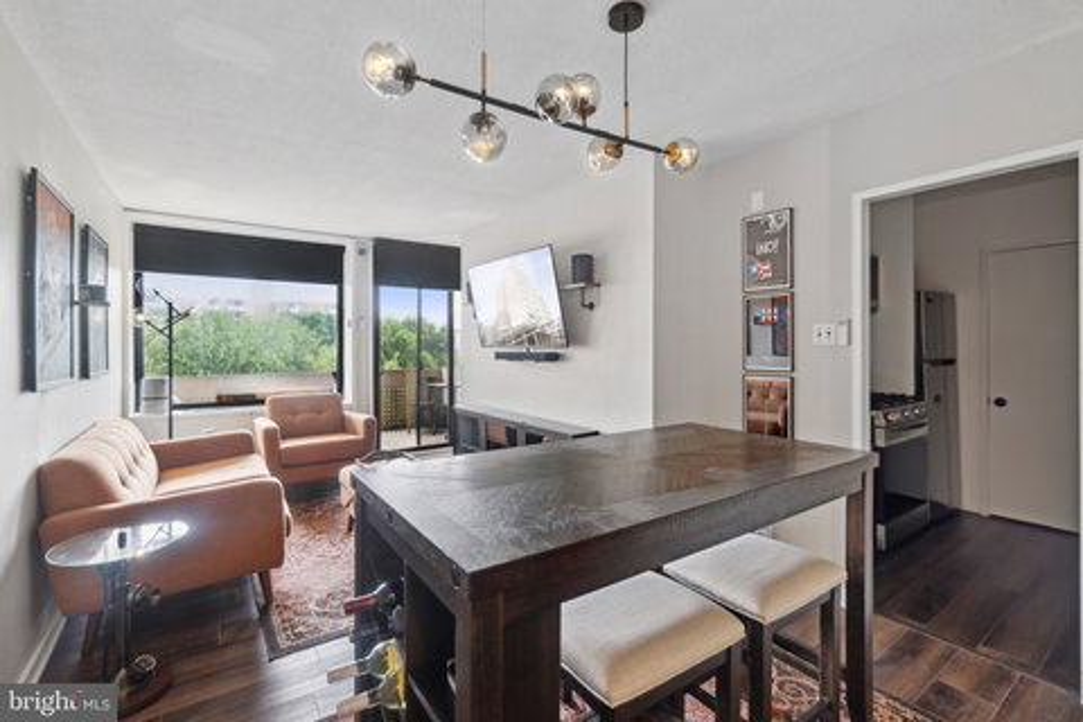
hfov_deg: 100.4
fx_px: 451
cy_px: 361
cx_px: 542
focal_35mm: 15
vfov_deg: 77.3
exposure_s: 1/4
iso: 200
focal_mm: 10
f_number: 7.1
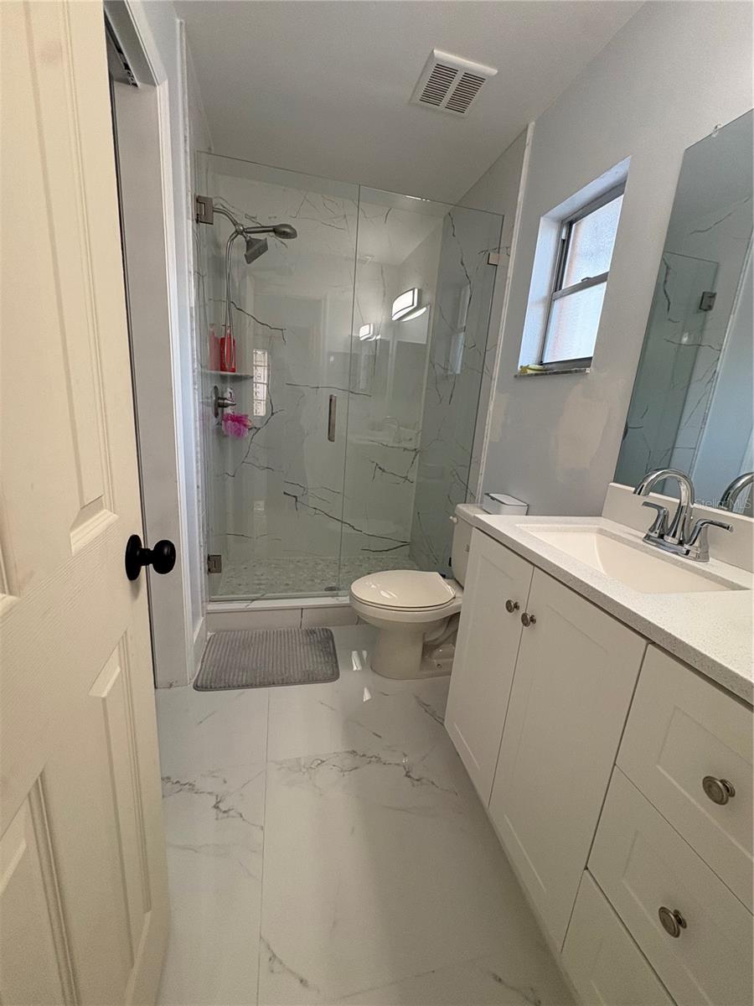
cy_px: 503
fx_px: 407
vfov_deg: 102.1
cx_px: 377
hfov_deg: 85.7
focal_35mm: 14
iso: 250
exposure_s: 1/120
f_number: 2.2
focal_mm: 2.22
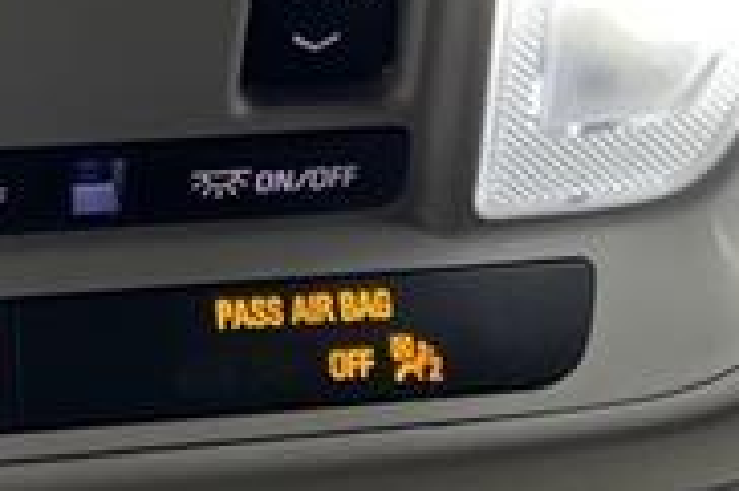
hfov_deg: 21.4
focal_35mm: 95
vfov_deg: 14.1
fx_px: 1948
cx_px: 219
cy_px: -24
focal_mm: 5.7
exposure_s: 1/60
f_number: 1.5
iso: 400
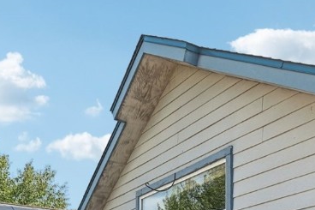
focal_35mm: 47
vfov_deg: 24.0
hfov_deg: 37.3
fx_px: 411
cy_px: 295
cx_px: 318
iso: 800
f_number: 8
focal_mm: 10
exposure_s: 1/200
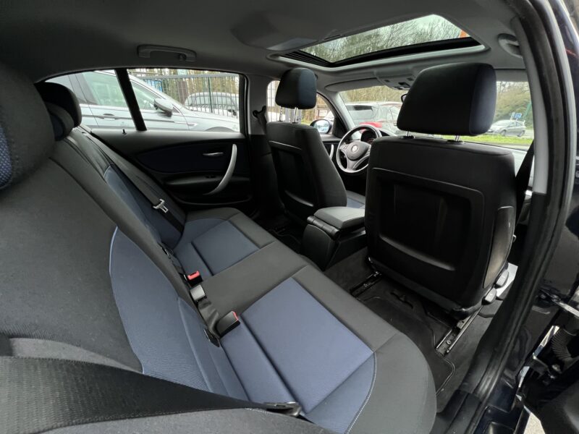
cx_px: 290
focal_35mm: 13
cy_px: 217
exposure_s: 1/50
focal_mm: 1.57
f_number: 1.8
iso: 320
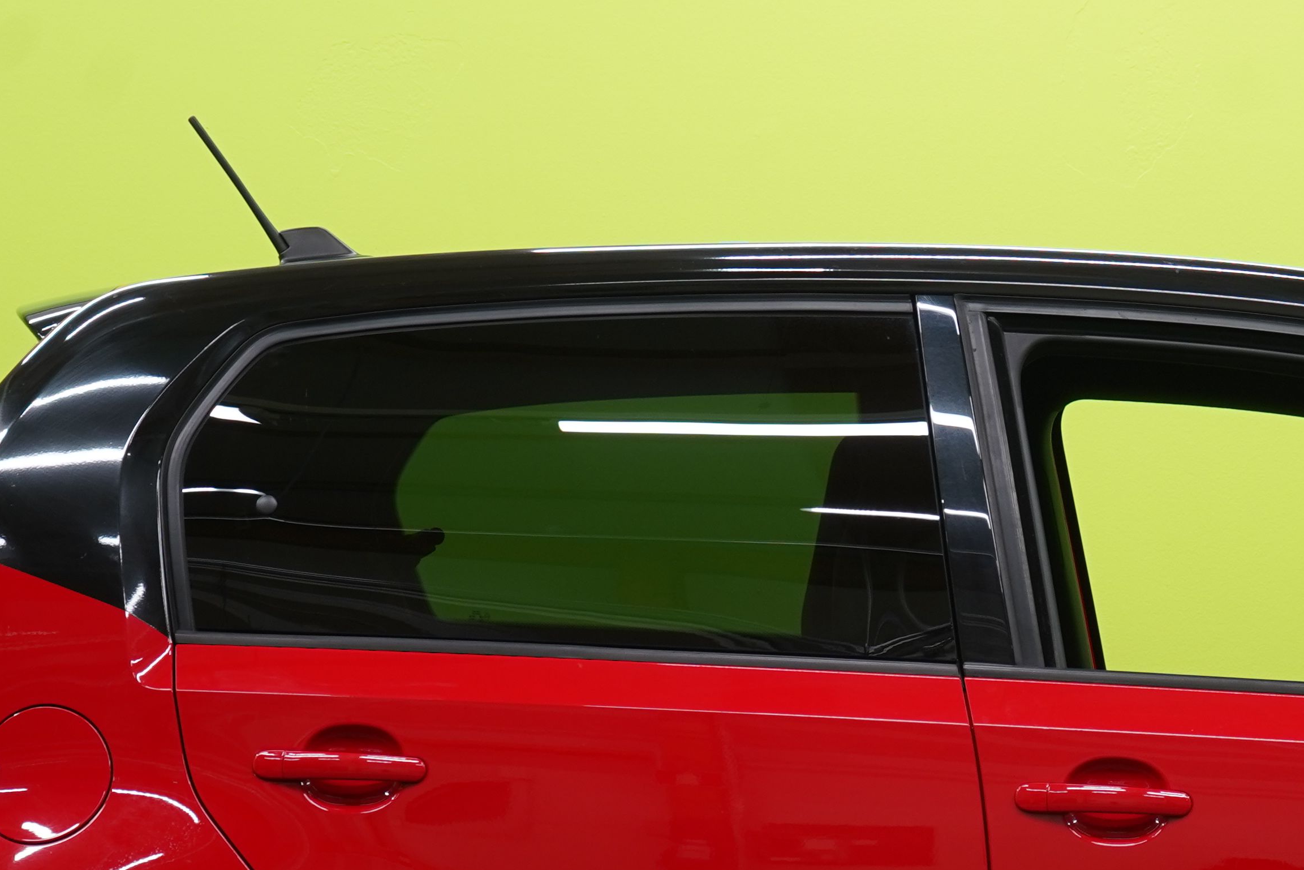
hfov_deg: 12.4
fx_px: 5940
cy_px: 752
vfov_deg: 8.3
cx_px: 1260
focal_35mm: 164
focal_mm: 63
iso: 400
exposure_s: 1/25
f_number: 5.6
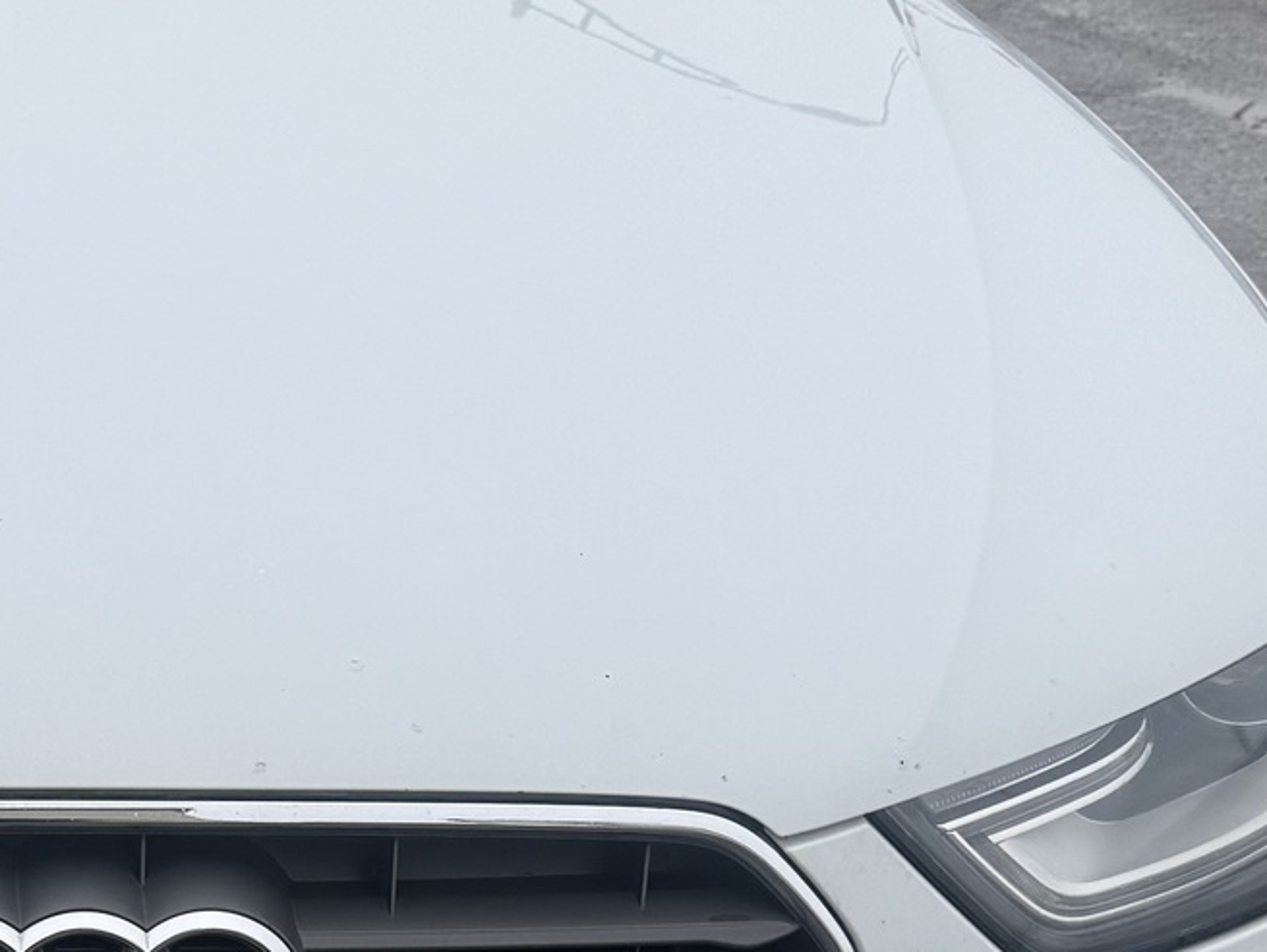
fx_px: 2747
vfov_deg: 19.5
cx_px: -135
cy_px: 720
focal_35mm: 75
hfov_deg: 24.2
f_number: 1.78
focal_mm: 6.76
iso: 80
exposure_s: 1/909
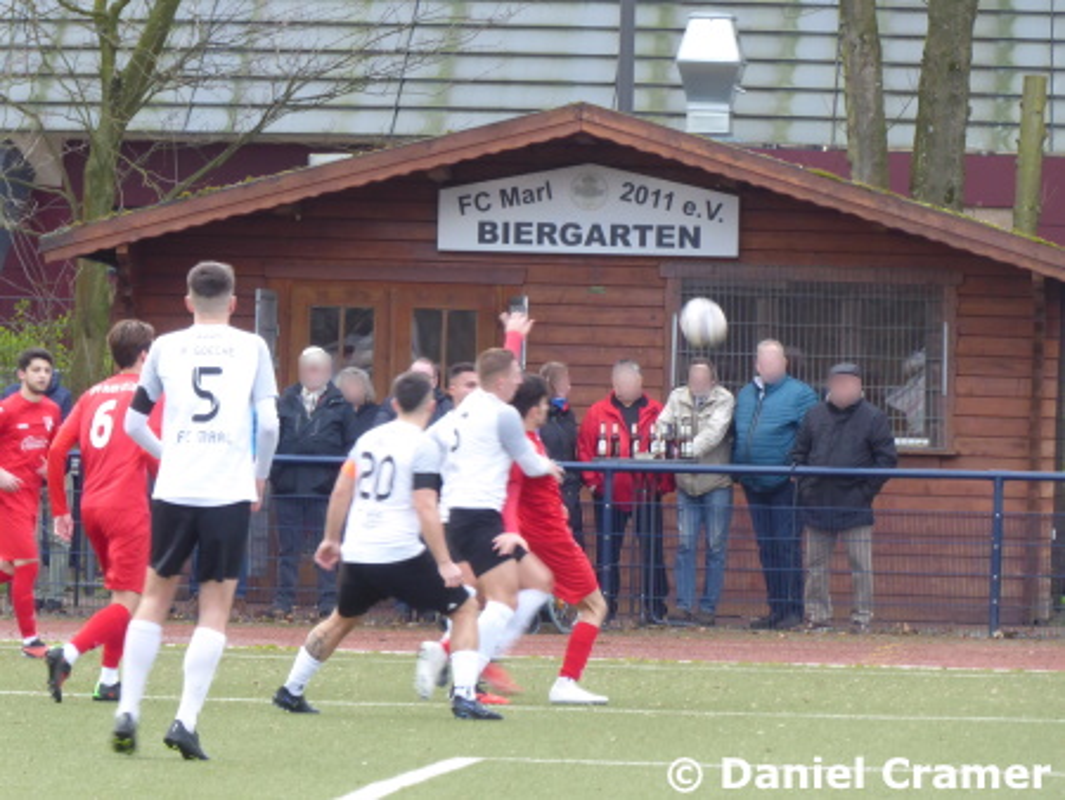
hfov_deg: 4.6
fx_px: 13267
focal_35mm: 431
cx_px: 532
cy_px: 400
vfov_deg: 3.5
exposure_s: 1/100
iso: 320
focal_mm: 77.3
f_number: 6
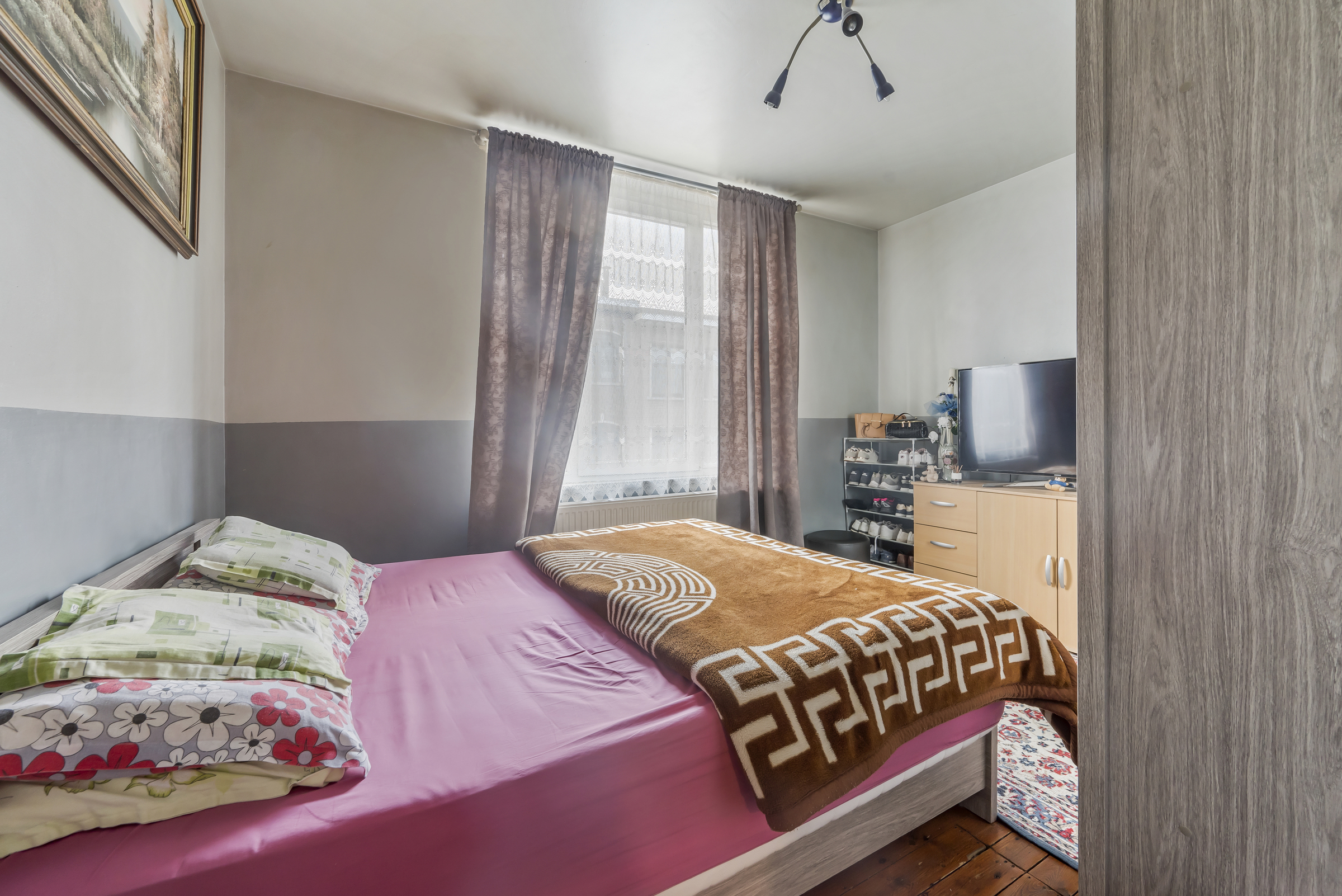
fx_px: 522
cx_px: 671
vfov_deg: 81.3
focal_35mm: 14
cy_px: 448
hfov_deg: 104.2
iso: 250
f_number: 8
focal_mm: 14
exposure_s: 1/4
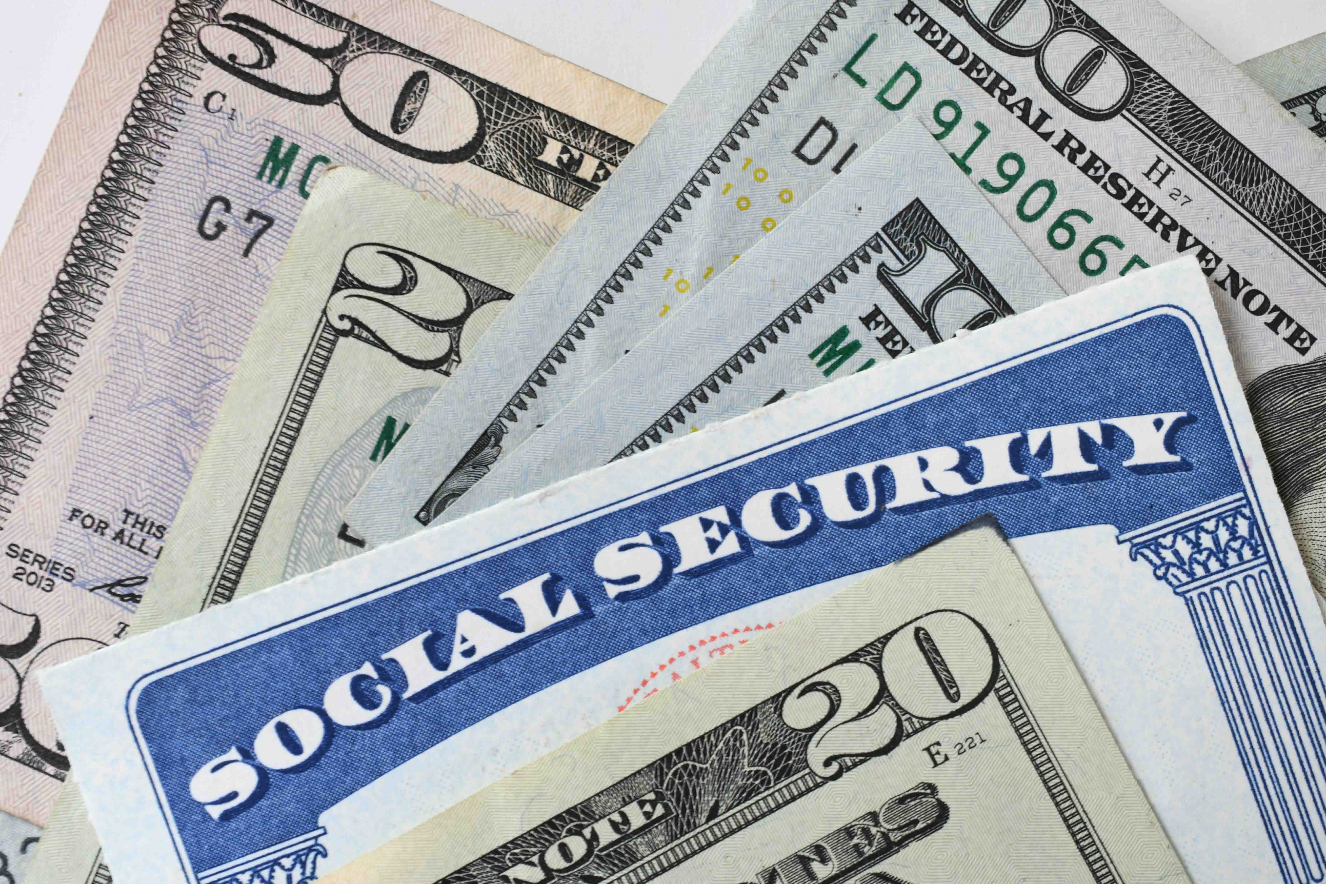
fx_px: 2210
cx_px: 663
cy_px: 442
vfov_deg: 22.6
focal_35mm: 60
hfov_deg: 33.4
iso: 500
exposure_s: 1/30
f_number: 16
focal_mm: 40
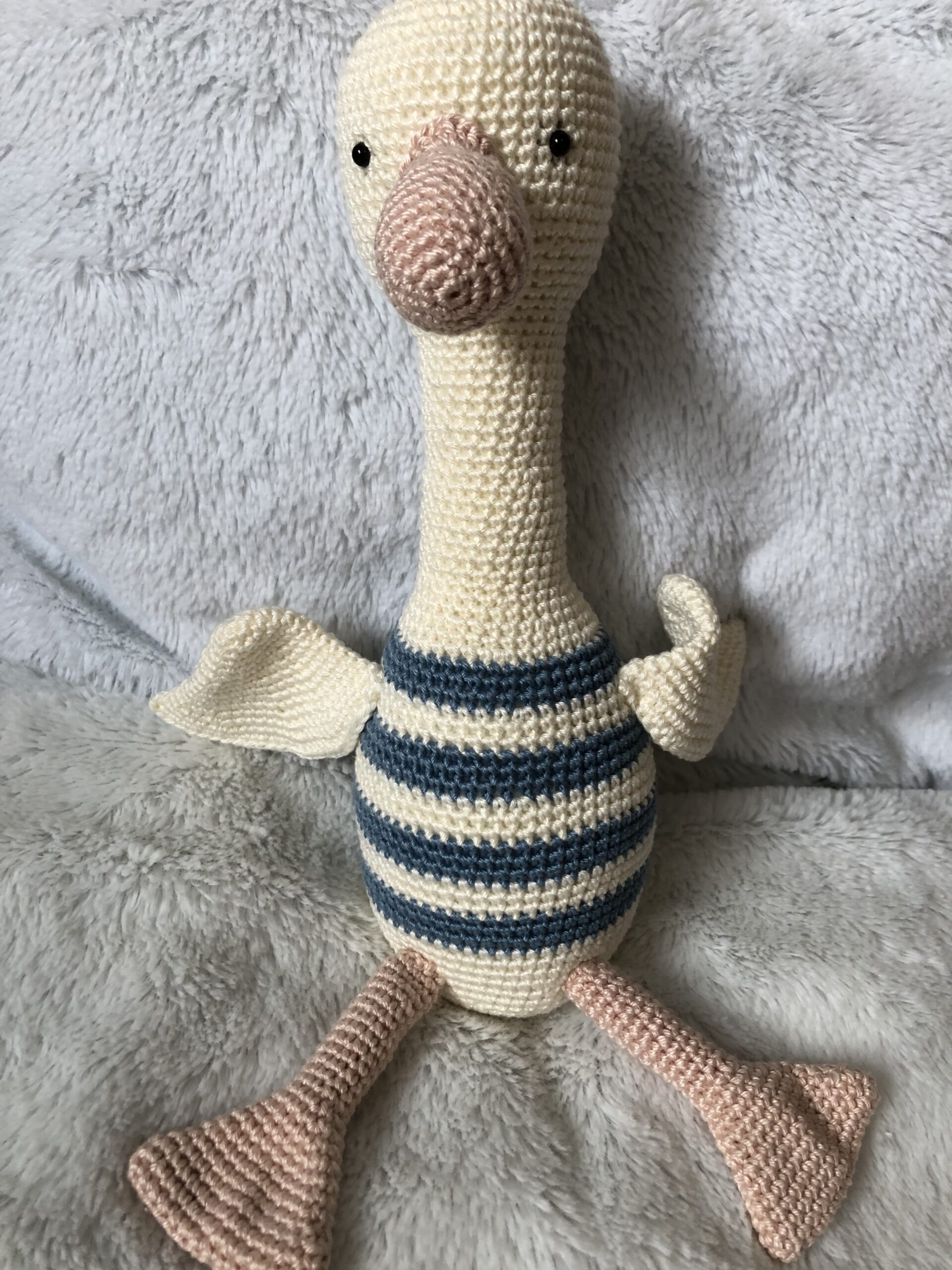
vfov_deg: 63.4
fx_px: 1027
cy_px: 635
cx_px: 476
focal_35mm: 28
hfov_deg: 49.7
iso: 32
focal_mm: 3.99
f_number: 1.8
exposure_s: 1/20
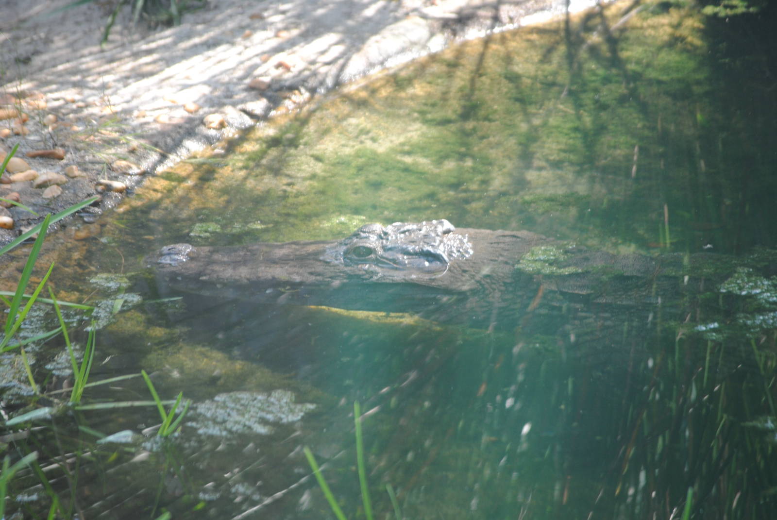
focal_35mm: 248
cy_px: 260
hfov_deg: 8.3
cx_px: 388
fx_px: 5348
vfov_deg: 5.6
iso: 200
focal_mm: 165
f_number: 5.3
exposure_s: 1/60
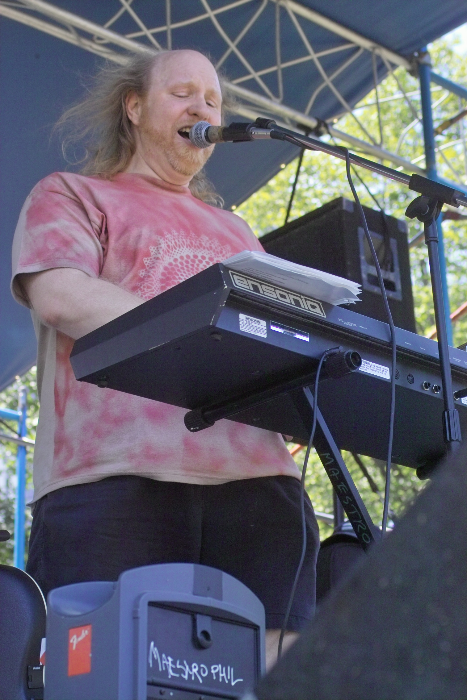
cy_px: 350
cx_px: 234
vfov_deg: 23.9
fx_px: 1654
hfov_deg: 16.1
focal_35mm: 85
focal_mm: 50
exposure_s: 1/125
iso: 200
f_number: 4.5
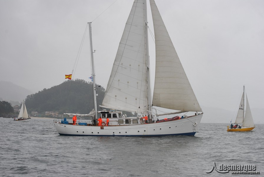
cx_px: 132
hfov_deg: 24.6
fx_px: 606
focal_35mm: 82
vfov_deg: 16.6
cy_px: 88
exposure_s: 1/200
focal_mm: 55
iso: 100
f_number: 7.1
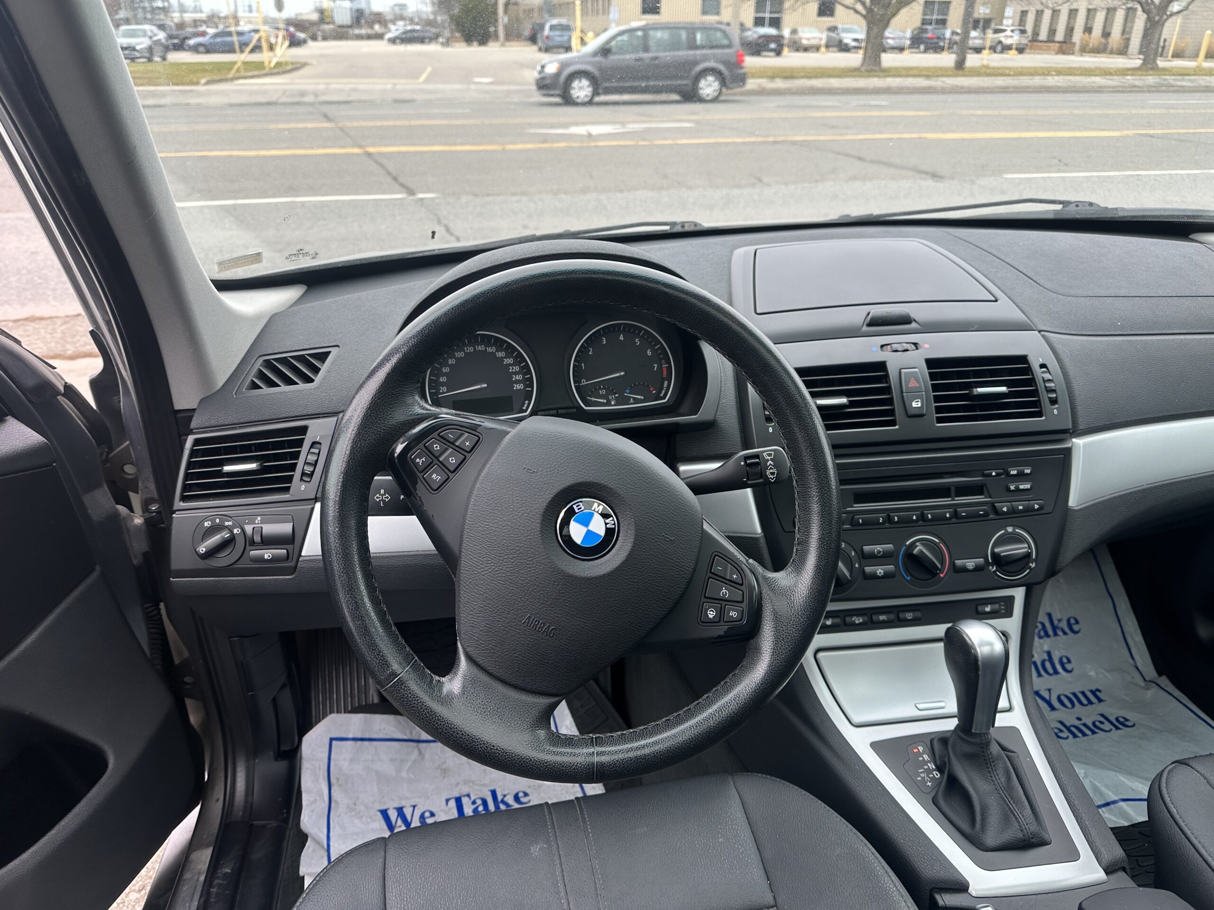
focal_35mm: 24
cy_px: 455
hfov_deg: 71.6
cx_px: 607
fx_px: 842
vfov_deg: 56.8
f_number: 1.78
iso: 64
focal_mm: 6.86
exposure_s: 1/185
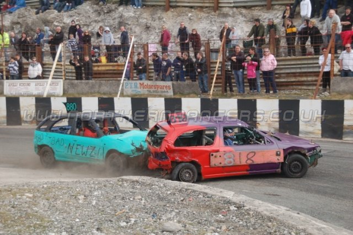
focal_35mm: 82
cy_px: 118
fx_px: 809
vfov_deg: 16.5
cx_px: 176
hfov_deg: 24.6
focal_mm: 55
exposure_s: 1/800
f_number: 5.3
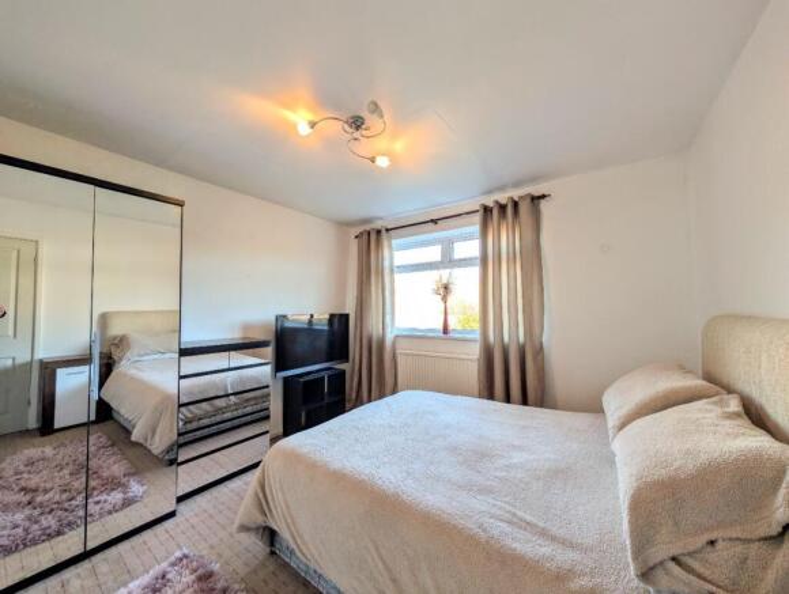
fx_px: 274
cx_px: 394
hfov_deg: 110.4
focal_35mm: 12
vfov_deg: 94.7
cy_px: 297
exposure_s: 1/125
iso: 68
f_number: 1.7
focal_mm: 2.02
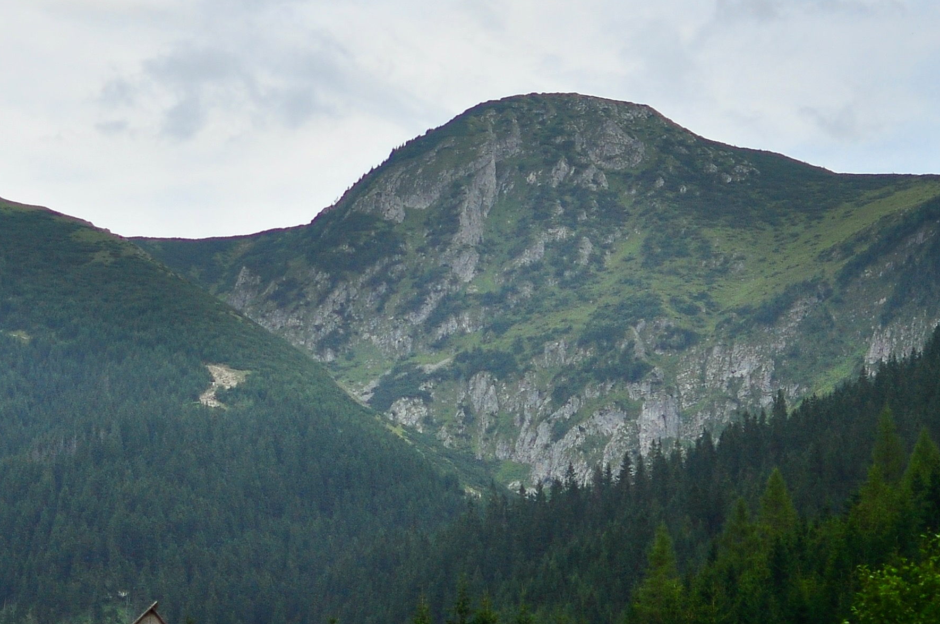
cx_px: 267
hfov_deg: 16.1
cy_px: 389
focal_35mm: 127
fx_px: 3317
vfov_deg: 10.7
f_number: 1.8
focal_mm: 35
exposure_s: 1/1600
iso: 200
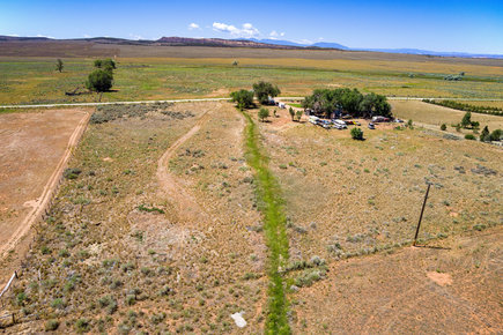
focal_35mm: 23
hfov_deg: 76.1
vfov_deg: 55.1
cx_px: 252
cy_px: 168
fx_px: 321
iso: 167
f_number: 2.8
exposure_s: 1/3800
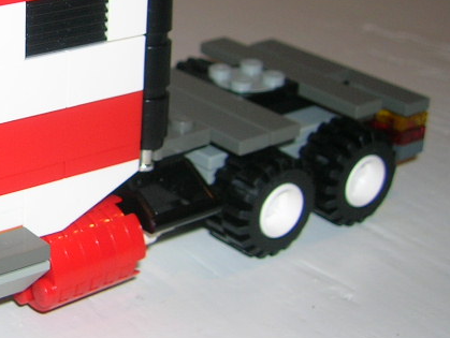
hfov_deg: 21.7
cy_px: 104
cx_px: -98
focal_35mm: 83
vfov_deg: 17.7
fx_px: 1080
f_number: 2.9
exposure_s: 1/60.1
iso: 50
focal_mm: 5.7
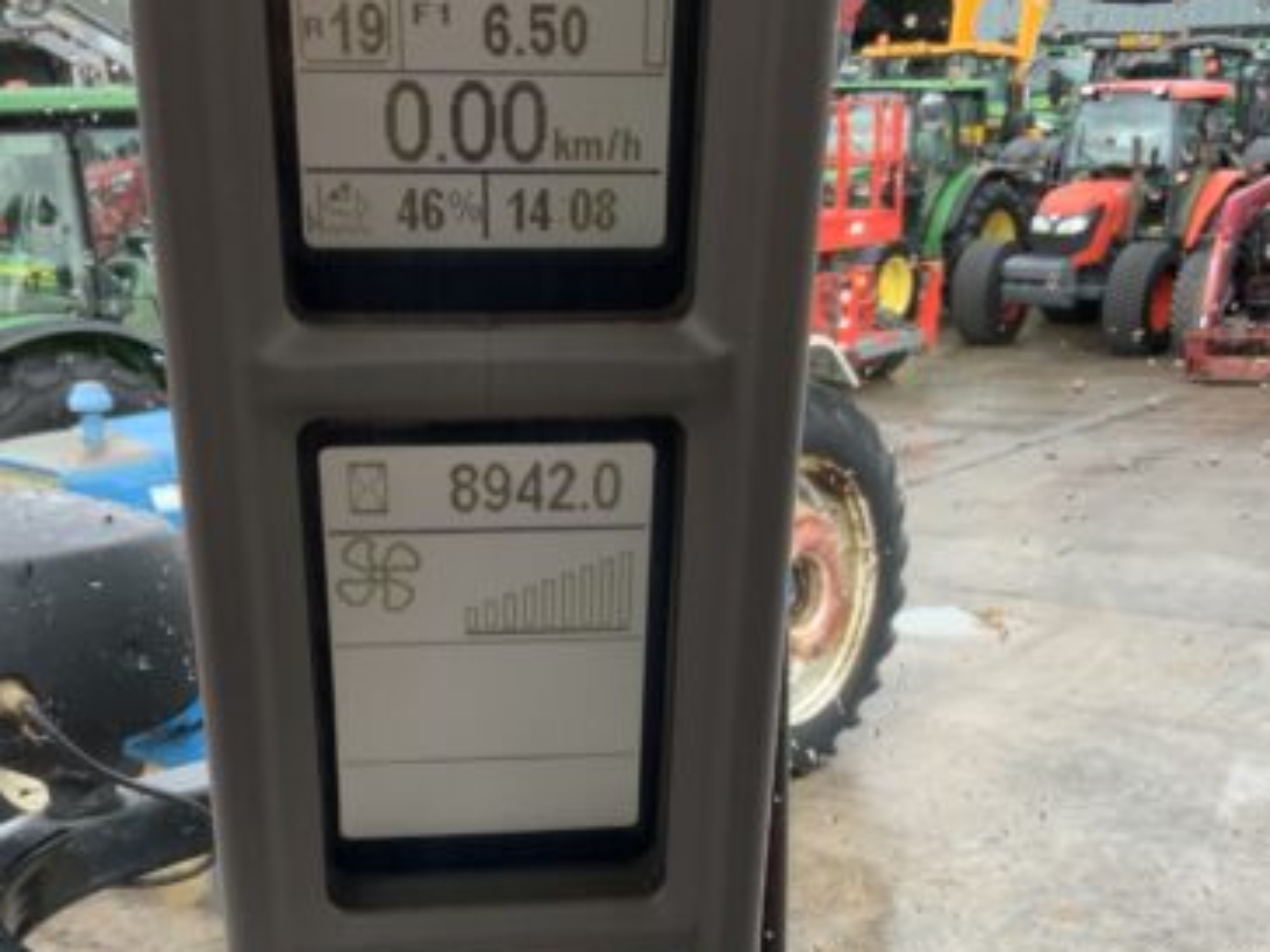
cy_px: 774
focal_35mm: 51
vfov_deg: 27.9
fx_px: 1871
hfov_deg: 37.5
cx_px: 614
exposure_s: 1/107
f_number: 1.8
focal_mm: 3
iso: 40
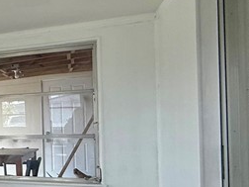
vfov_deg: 25.5
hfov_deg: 22.7
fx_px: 410
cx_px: -179
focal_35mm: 57
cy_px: 130
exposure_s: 1/134
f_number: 2.2
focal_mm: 2.22
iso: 64
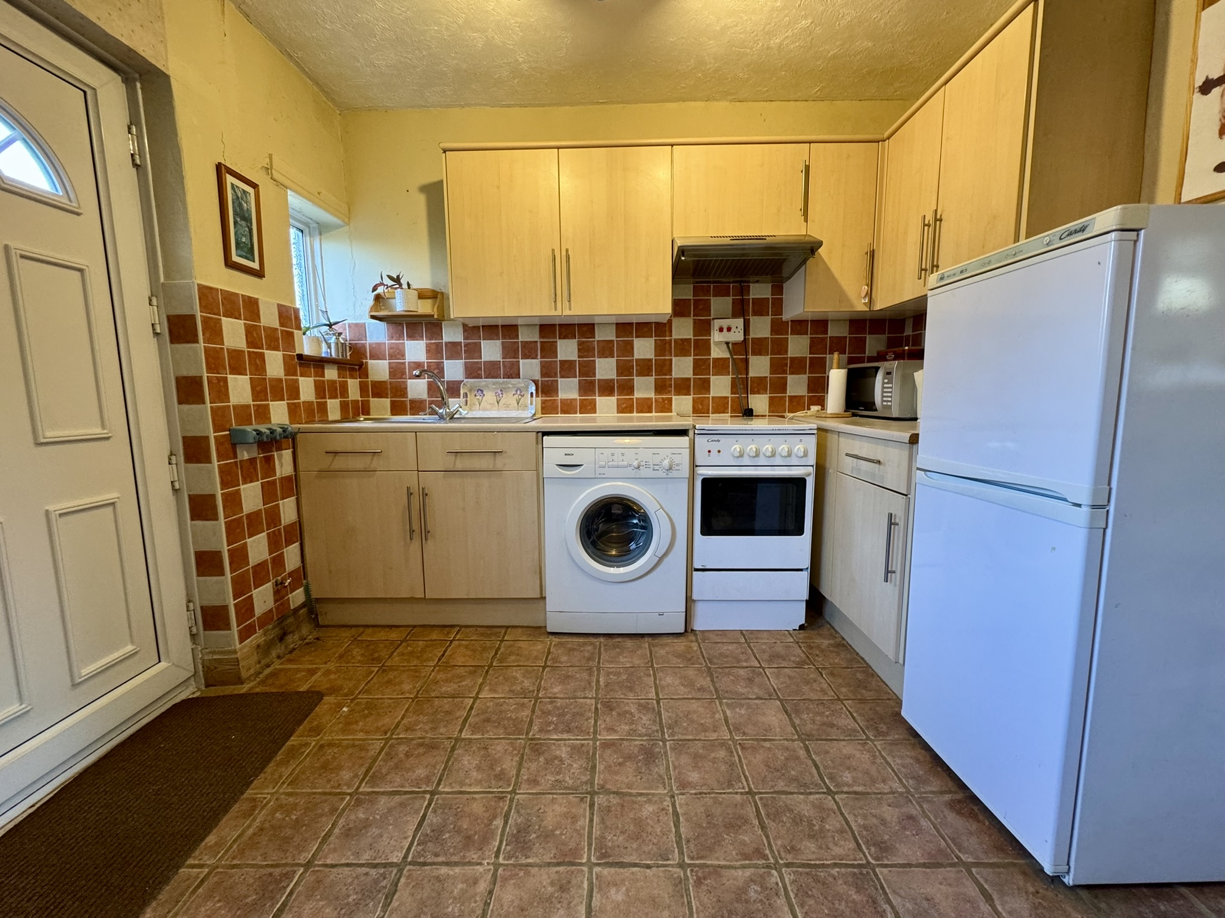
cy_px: 459
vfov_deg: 85.7
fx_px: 495
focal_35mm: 14
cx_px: 612
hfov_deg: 102.1
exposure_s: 1/50
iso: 160
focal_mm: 2.22
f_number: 2.2
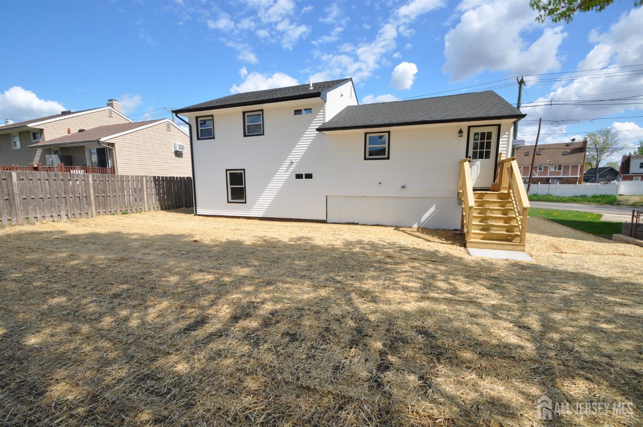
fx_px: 267
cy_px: 214
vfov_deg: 77.1
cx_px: 322
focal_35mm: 15
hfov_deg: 100.5
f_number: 9.5
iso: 200
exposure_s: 1/350
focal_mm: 10
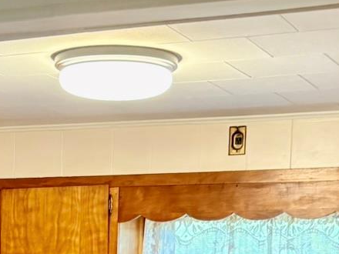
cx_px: 41
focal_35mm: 121
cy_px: 433
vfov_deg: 11.5
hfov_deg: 16.1
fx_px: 1185
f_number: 1.6
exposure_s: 1/60
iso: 200
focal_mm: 5.96
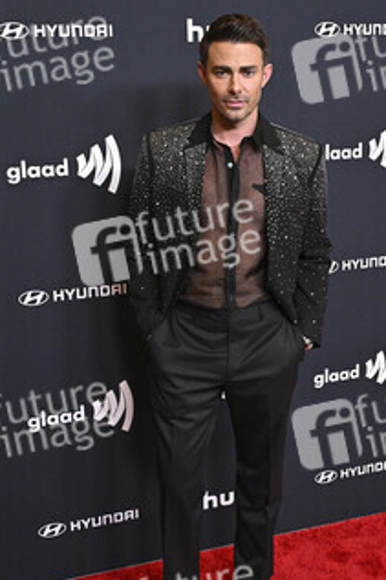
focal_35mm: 53
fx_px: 853
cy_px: 335
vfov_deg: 37.5
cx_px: 220
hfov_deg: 25.5
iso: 4000
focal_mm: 42
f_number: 5.6
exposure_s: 1/250
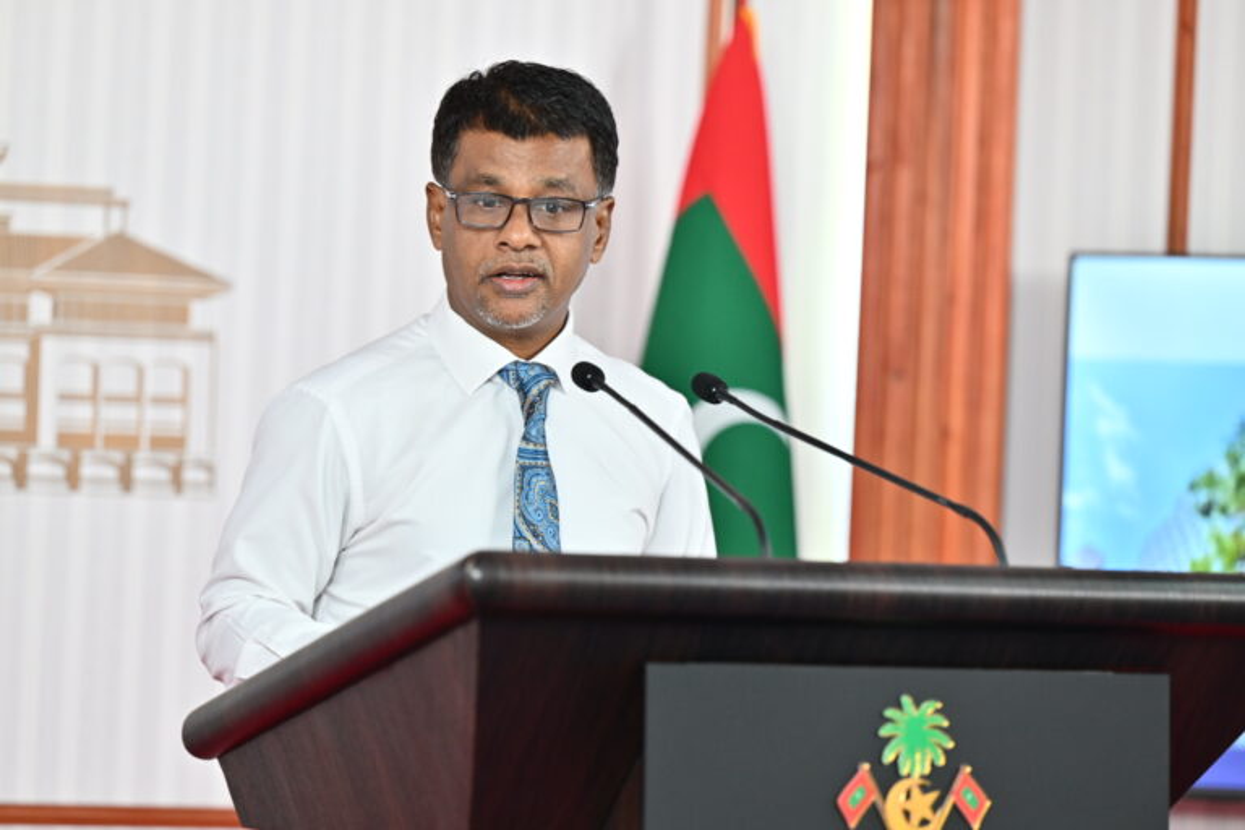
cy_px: 415
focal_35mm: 155
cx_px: 622
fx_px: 5360
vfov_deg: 8.9
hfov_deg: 13.2
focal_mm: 155
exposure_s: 1/200
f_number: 3.5
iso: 1600
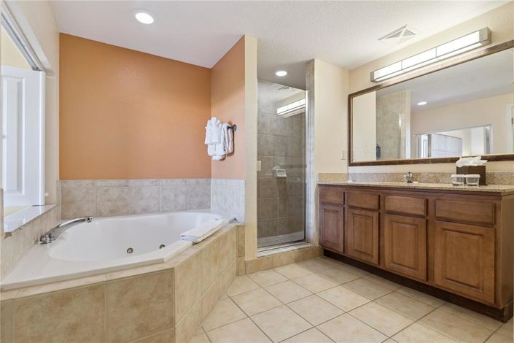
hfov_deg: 93.3
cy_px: 172
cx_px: 257
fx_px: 243
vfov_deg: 70.4
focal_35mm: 17
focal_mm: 17
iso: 200
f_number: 10
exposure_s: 1/8
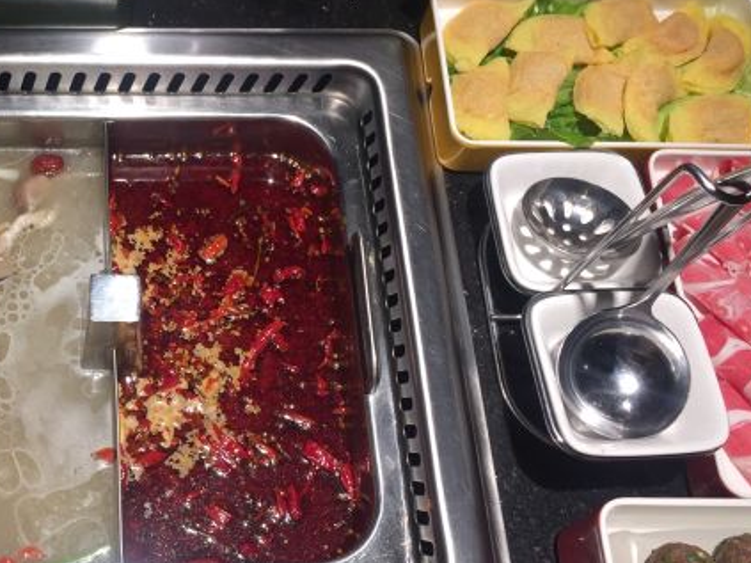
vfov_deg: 30.3
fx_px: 1041
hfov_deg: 38.1
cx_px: 144
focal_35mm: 48
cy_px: 276
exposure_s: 1/50
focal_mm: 4.15
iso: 32
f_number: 2.2
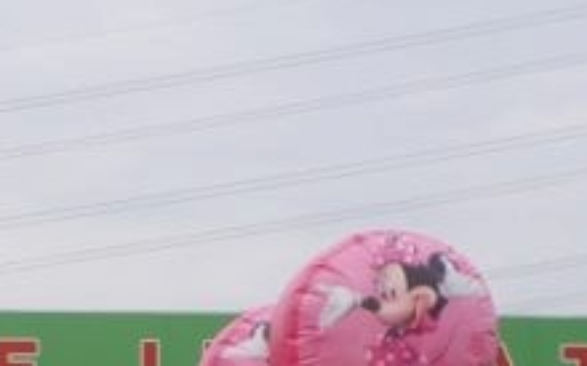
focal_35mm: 114
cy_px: 771
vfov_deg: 10.4
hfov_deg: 17.7
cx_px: -64
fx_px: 1822
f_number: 4.5
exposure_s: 1/640
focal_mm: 16
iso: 100
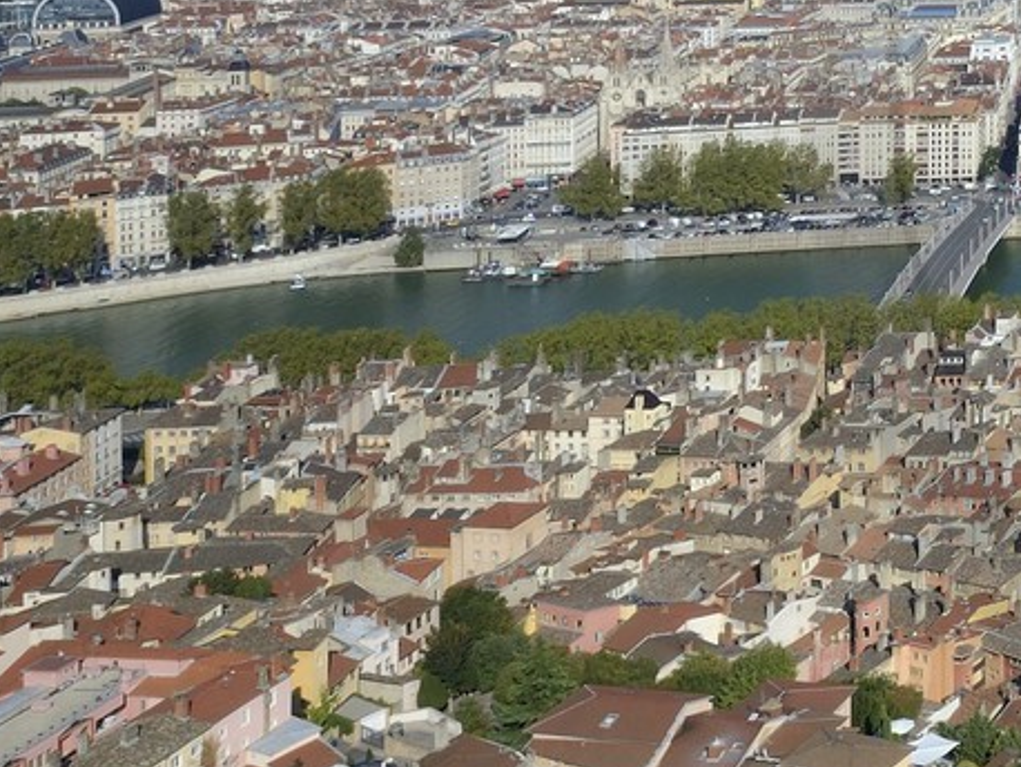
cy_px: 65
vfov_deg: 29.5
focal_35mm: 47
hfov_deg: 24.6
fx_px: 1387
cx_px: 1708
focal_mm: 14
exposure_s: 1/80
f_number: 18
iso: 100
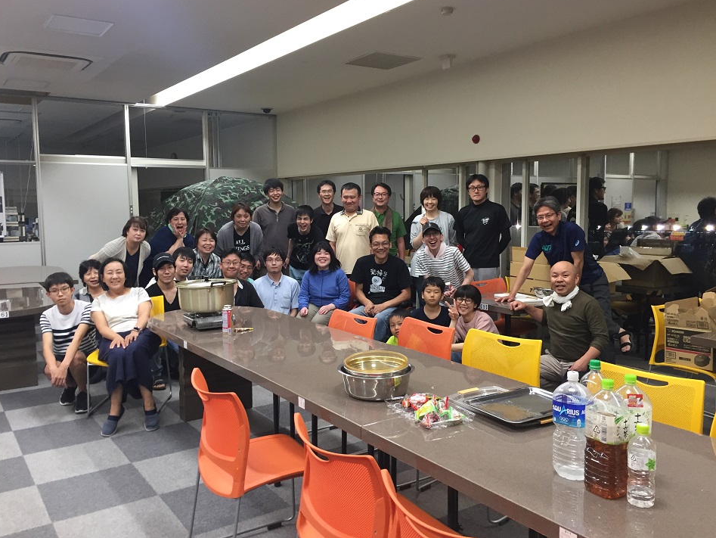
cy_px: 261
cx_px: 349
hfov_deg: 59.9
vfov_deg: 46.8
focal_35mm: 30
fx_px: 621
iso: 50
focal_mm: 4.15
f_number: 2.2
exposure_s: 1/30
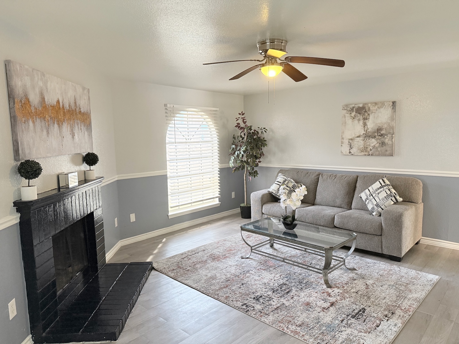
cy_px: 172
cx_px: 230
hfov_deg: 71.6
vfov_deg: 56.8
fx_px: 318
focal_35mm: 24
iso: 500
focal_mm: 6.76
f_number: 1.78
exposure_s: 1/60
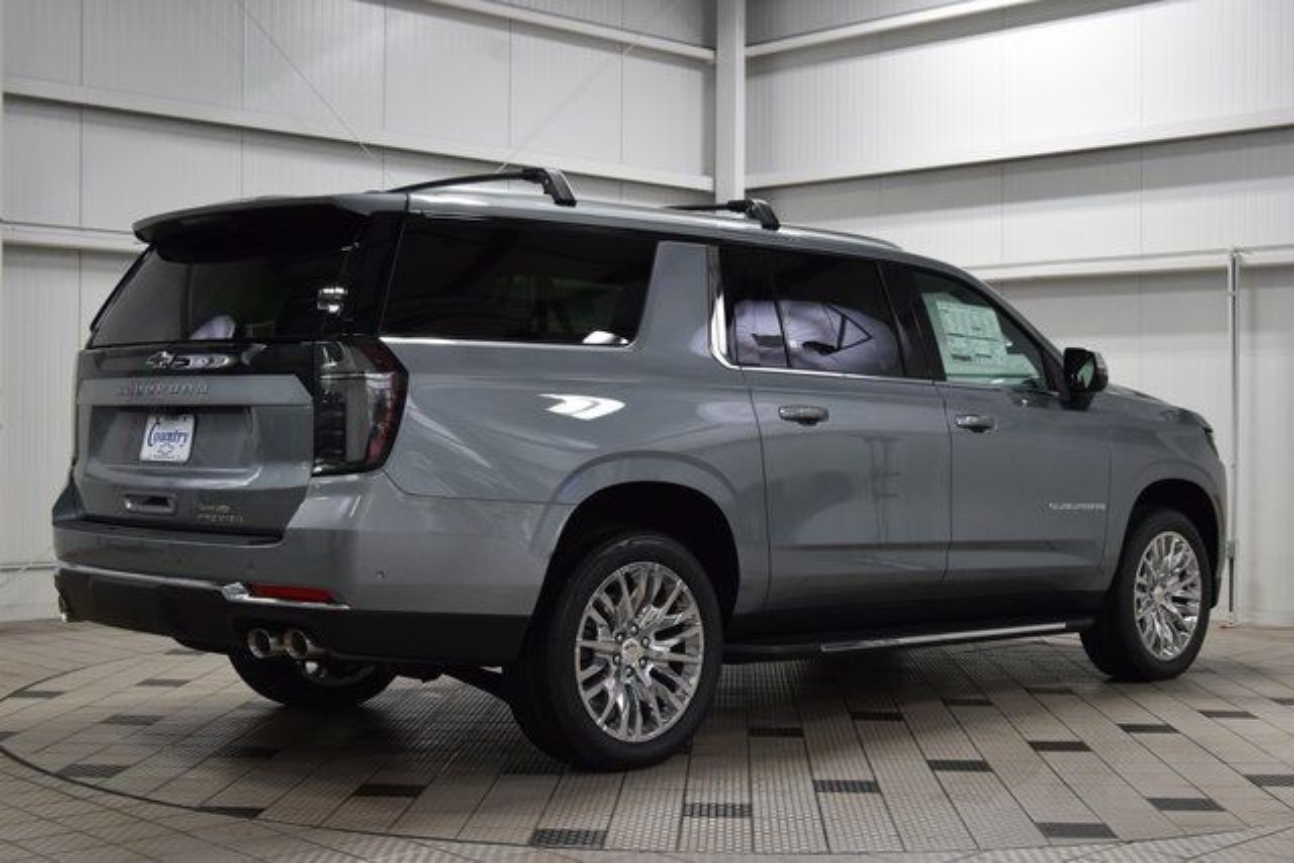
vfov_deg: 26.5
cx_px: 647
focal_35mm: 51
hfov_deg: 38.9
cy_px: 432
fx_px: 1833
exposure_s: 1/60
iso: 1600
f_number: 8
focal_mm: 34
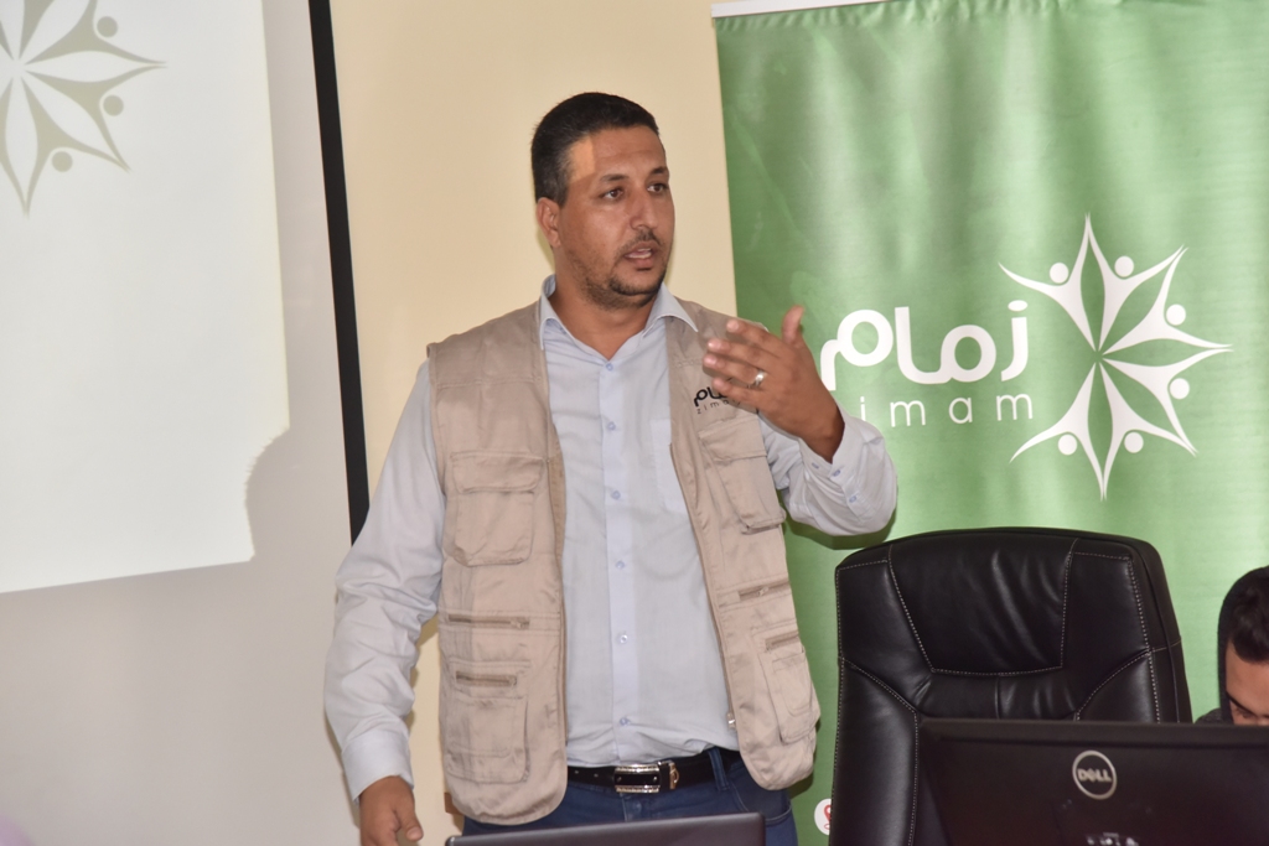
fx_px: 4230
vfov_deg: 11.4
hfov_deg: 17.1
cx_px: 634
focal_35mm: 120
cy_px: 423
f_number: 5.6
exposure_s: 1/125
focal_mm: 120
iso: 1600
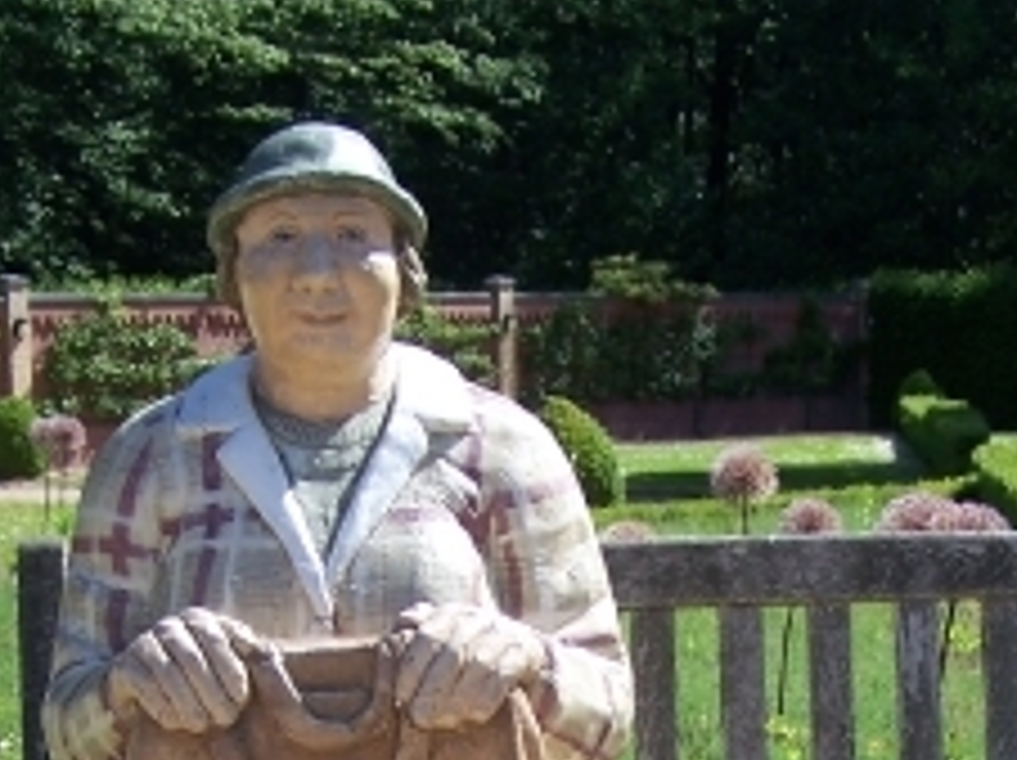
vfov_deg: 14.2
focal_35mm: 101
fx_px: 2964
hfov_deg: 19.4
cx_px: 634
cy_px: 908
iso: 80
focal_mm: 6.3
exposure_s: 1/640
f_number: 2.8
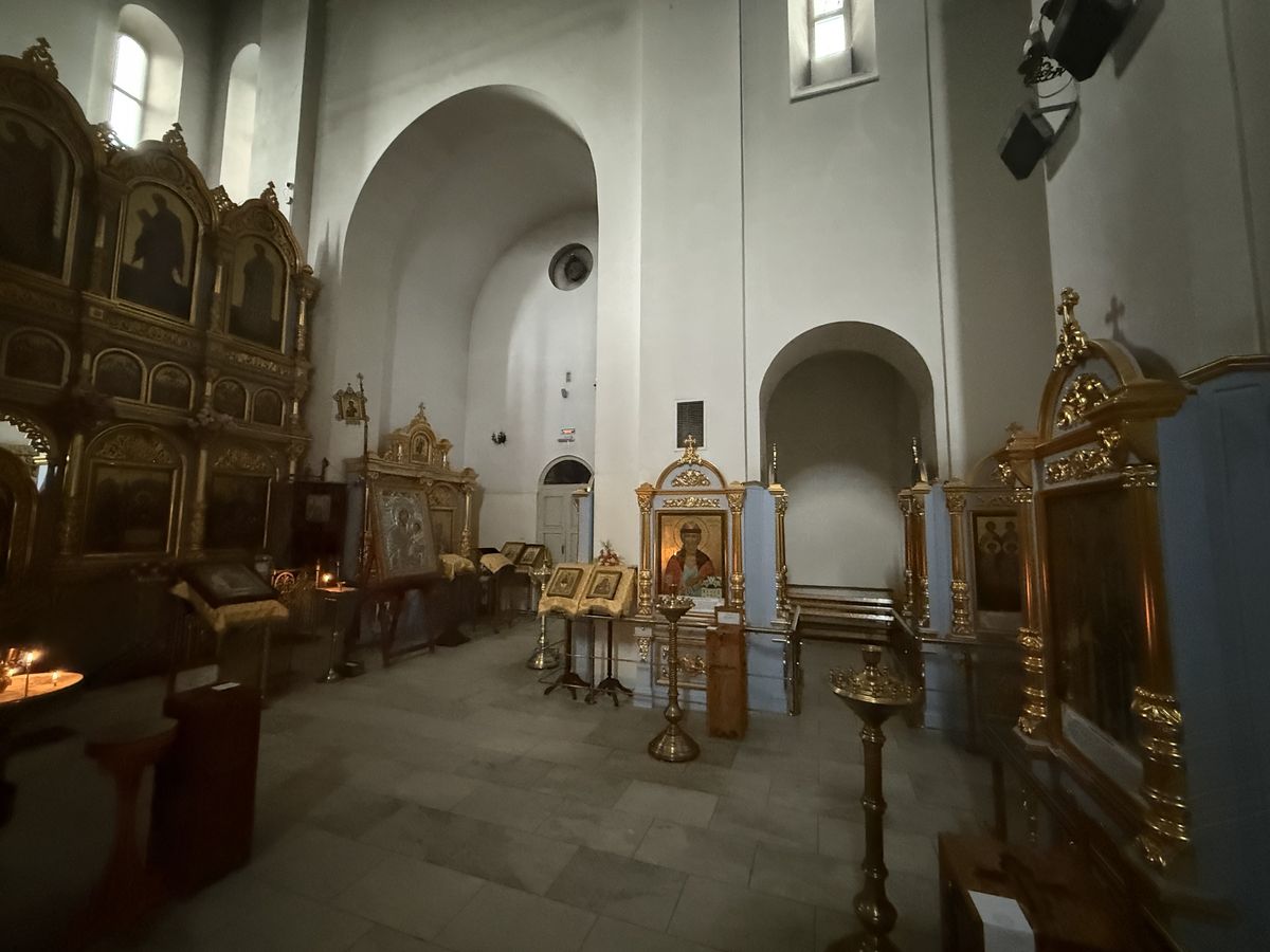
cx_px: 635
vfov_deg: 85.7
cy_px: 476
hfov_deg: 102.1
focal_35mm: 14
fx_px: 514
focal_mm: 2.22
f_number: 2.2
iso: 1600
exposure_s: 1/32
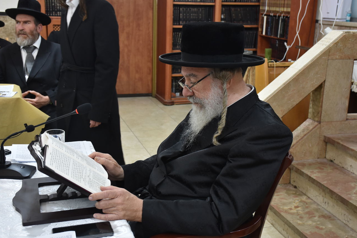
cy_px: 120
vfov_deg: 27.5
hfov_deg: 40.3
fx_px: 486
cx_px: 183
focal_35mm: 49
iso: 1000
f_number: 5.6
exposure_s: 1/125
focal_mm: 30
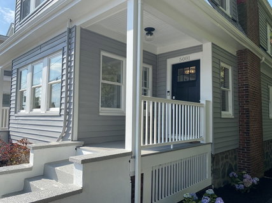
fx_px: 204
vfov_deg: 53.0
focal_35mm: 26
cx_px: 136
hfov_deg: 67.3
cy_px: 102
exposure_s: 1/1838
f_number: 1.8
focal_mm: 4.25
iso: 32
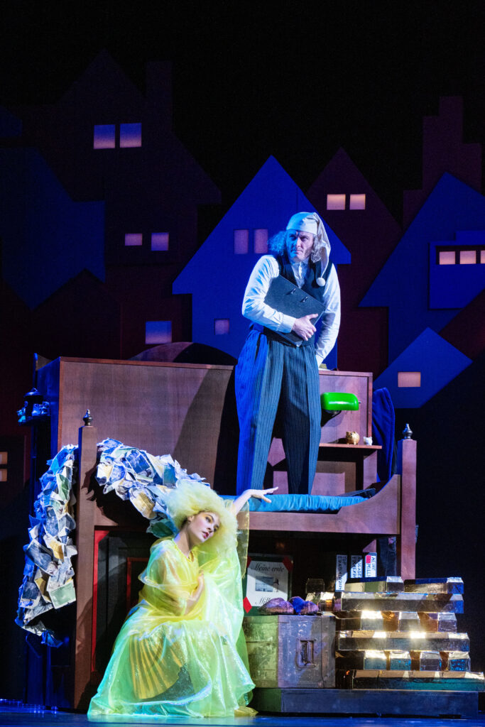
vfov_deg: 18.6
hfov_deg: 12.5
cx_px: 242
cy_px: 364
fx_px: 2222
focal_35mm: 110
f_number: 4
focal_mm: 110
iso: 3200
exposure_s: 1/100
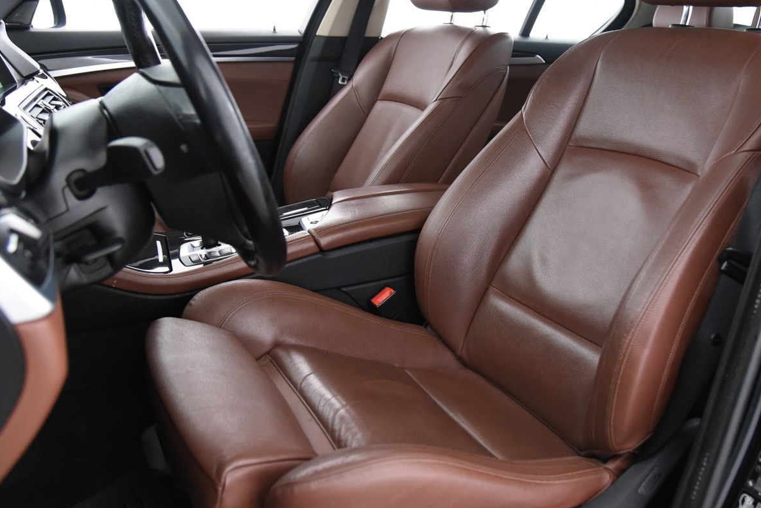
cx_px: 407
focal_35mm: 33
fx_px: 698
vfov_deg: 39.8
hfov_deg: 57.2
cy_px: 206
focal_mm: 24
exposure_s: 1/20
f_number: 4
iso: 4000
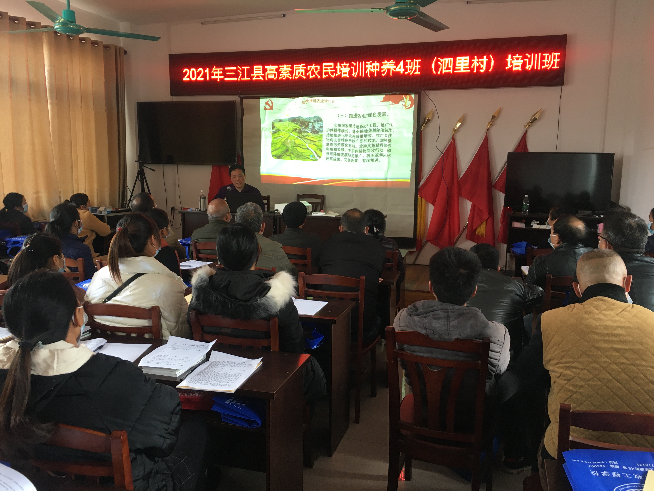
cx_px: 327
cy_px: 246
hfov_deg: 61.7
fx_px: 548
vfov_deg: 48.2
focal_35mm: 29
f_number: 2.2
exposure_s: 1/33
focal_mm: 4.15
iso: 80
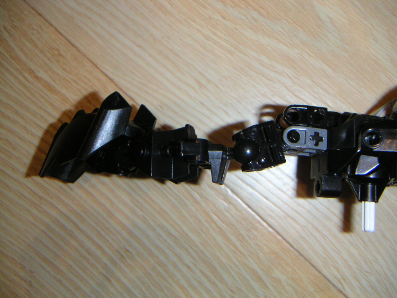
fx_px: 447
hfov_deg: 47.9
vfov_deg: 36.8
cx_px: 198
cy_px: 149
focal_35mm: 39
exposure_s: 1/45
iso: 200
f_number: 6.7
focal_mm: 5.1
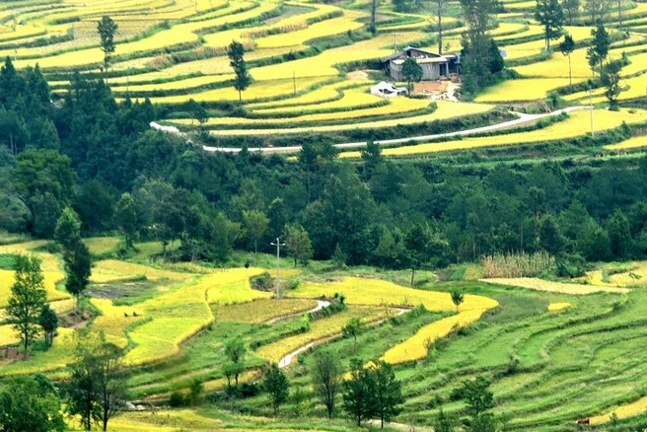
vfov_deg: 3.8
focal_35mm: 366
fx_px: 6580
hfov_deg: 5.6
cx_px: 391
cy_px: 86
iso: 100
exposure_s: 1/80
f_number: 8
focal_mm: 200
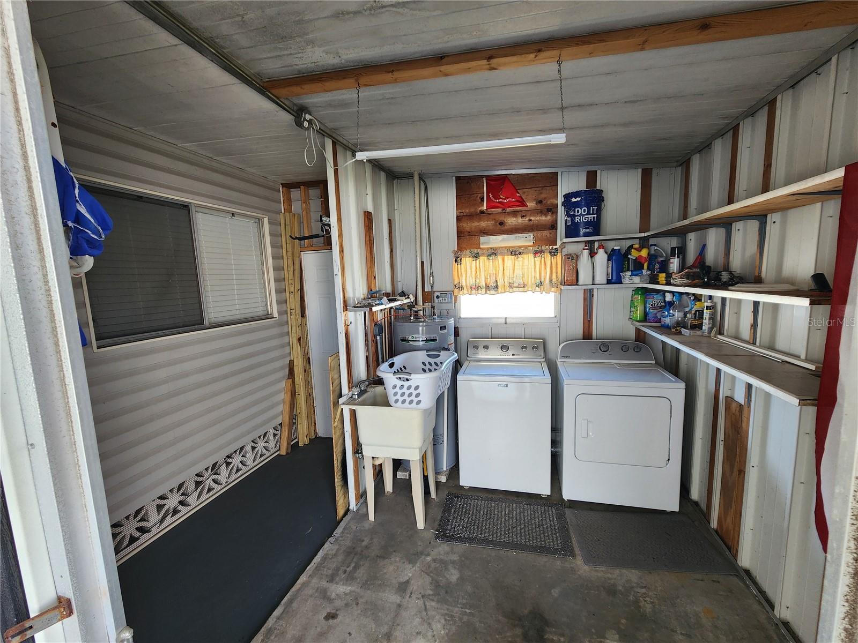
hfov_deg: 106.2
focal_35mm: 13
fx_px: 322
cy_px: 322
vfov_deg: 89.9
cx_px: 429
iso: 80
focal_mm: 2.2
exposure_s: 1/60
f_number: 2.2
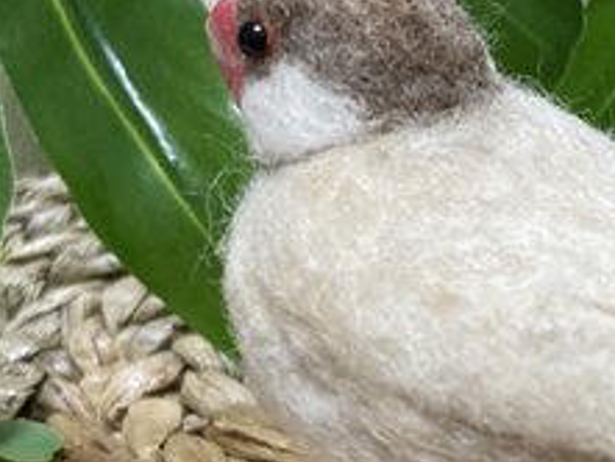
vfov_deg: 18.1
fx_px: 1440
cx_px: 576
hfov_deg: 23.4
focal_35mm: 81
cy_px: 376
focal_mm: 3.99
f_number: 1.8
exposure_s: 1/57
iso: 320
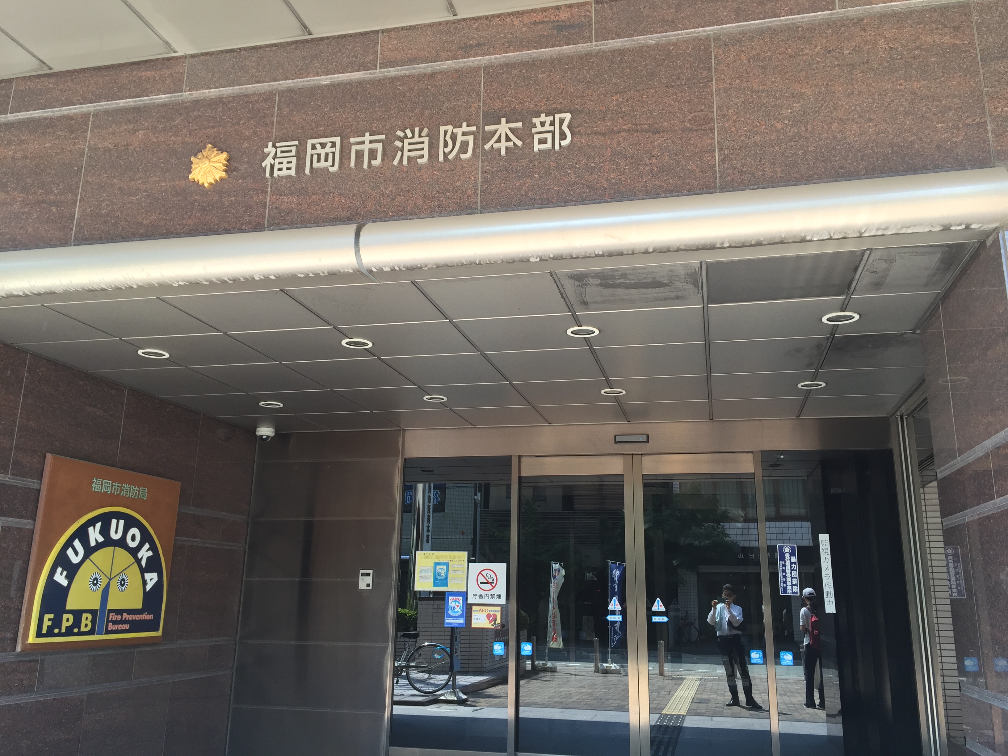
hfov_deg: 61.7
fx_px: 844
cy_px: 378
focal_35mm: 29
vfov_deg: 48.2
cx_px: 504
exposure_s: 1/120
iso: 50
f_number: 2.2
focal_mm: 4.15
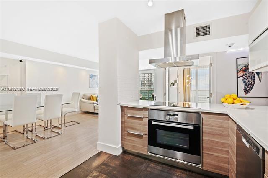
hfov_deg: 96.8
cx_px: 134
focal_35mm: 16
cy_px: 89
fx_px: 119
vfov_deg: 73.6
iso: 200
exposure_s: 1/2.5
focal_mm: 16
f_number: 8
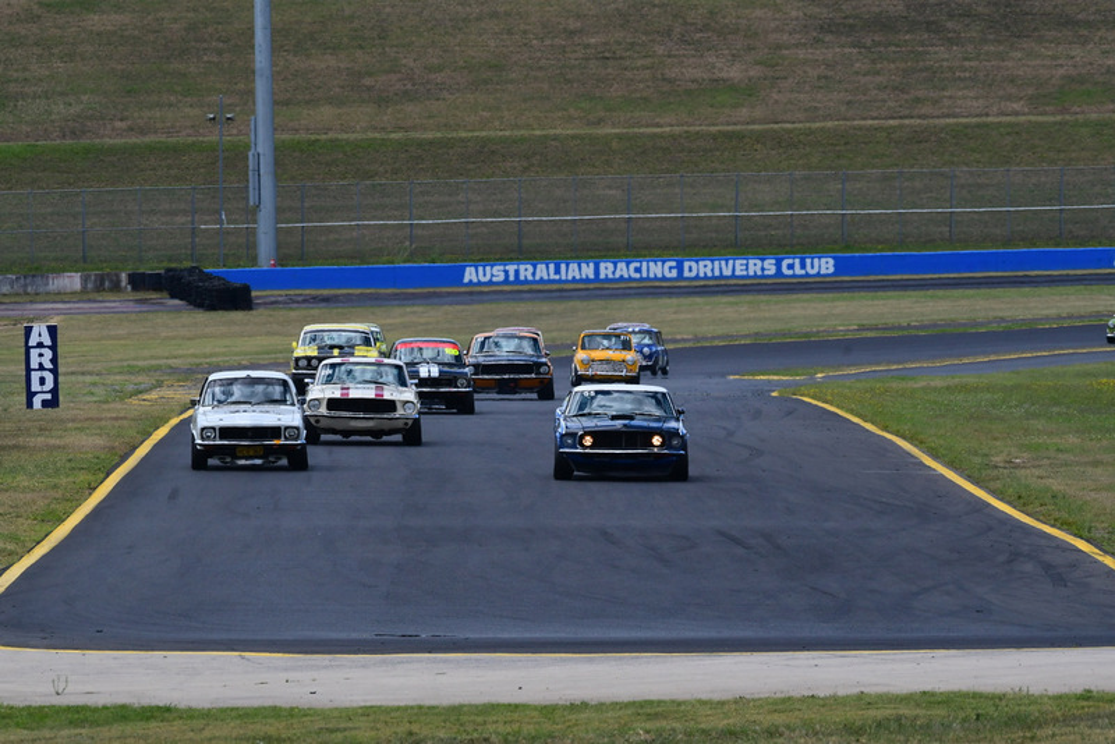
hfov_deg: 4.3
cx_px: 558
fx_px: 14871
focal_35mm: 480
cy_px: 372
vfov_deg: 2.9
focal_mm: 320
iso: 640
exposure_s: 1/640
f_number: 13
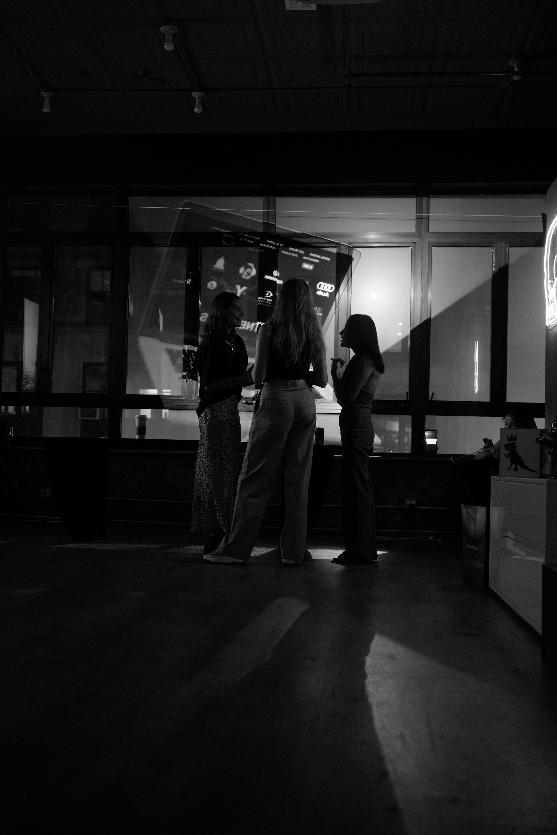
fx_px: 998
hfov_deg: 31.2
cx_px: 278
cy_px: 418
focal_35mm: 43
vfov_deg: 45.4
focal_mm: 43
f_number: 2.8
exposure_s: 1/160
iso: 6400
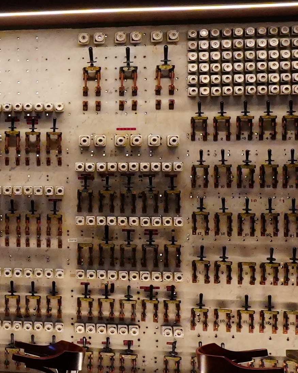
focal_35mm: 88
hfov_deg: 14.7
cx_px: -281
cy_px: 149
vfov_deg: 21.8
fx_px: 967
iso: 2000
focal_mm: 11
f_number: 4
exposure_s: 1/60
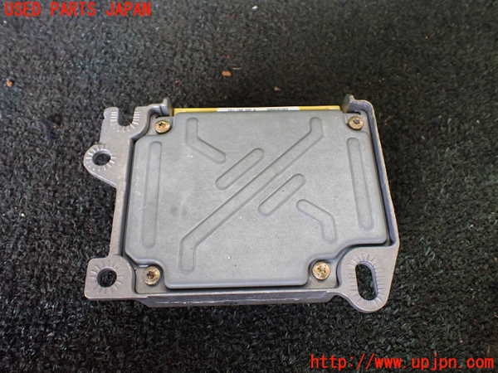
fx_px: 432
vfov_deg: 46.8
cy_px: 186
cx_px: 249
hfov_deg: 60.0
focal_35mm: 30
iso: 500
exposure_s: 1/125
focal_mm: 5.4
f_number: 2.3
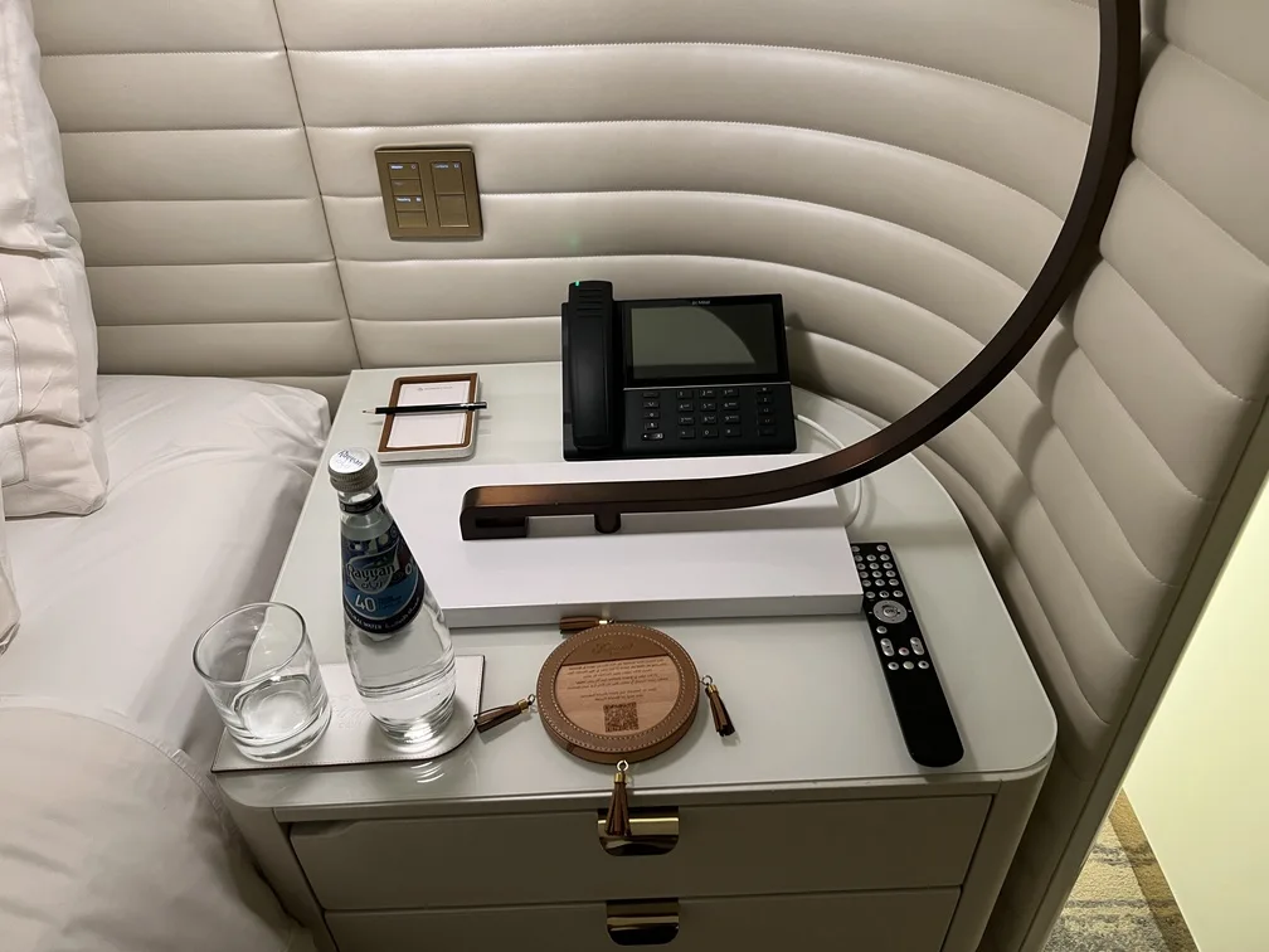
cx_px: 634
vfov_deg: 53.1
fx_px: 953
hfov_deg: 67.3
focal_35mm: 26
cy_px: 476
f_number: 1.5
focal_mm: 5.7
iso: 125
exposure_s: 1/50
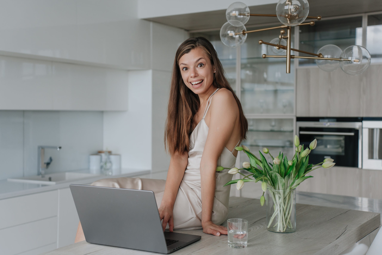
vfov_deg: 27.5
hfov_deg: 40.3
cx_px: 191
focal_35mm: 49
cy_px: 128
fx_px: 520
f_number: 2.8
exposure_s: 1/320
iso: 500
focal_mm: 49
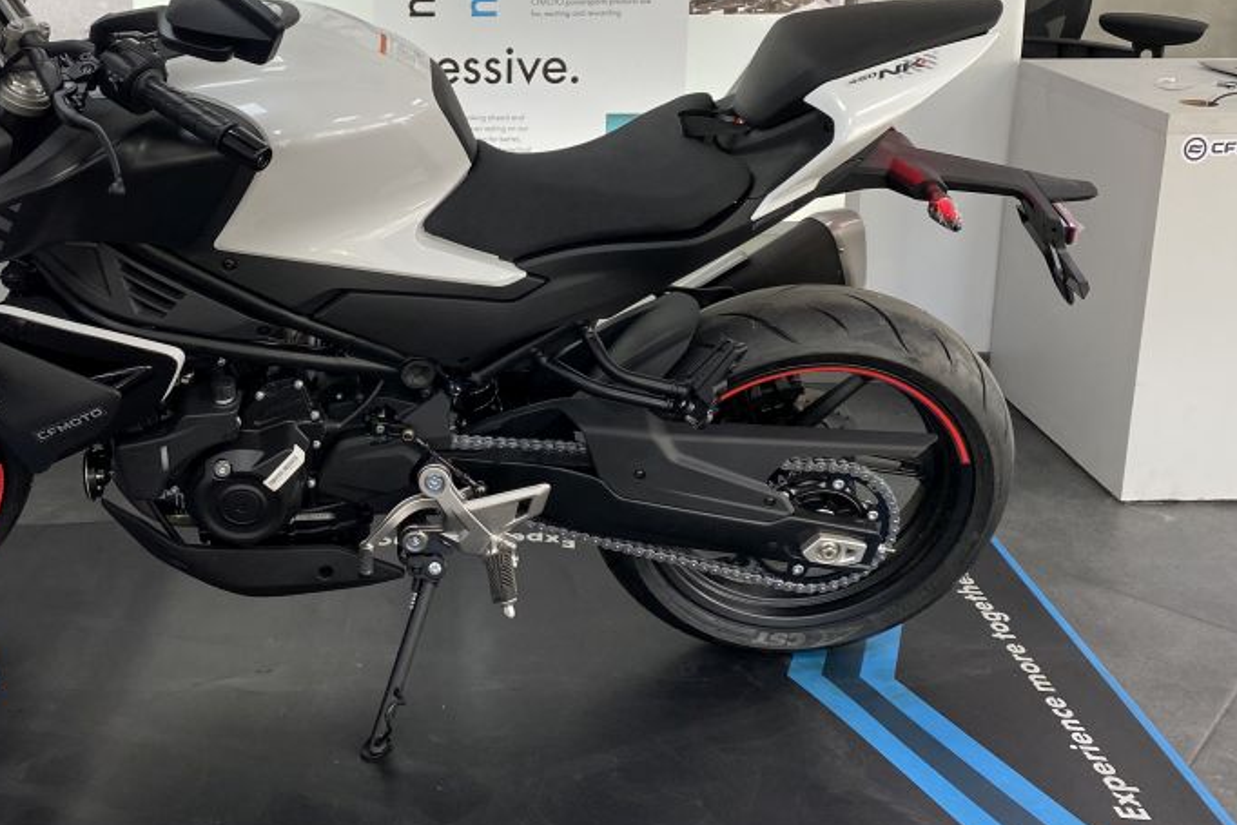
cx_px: 446
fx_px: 1443
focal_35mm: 42
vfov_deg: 31.4
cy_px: 208
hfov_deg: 45.9
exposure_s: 1/100
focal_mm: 4.25
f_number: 1.8
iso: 64
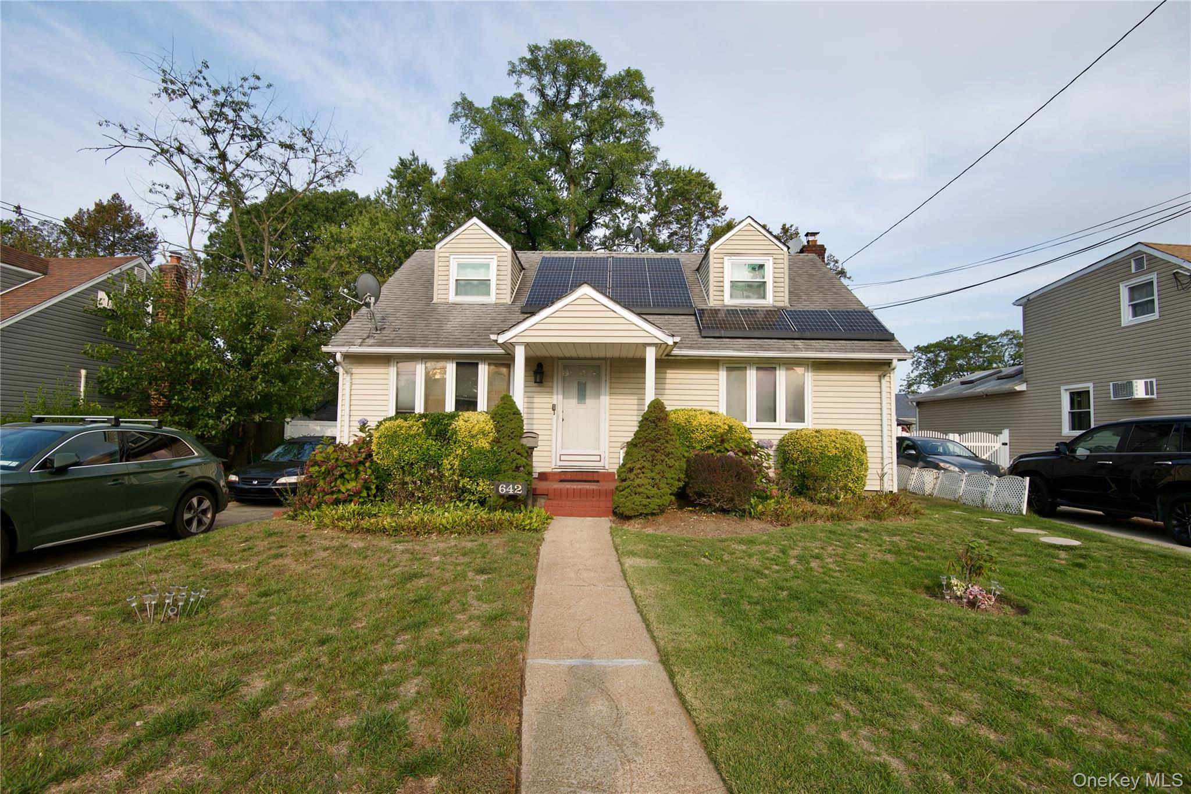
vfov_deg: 73.8
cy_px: 397
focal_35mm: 16
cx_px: 596
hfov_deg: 96.7
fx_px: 529
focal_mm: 16
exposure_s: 1/250
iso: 160
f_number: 8
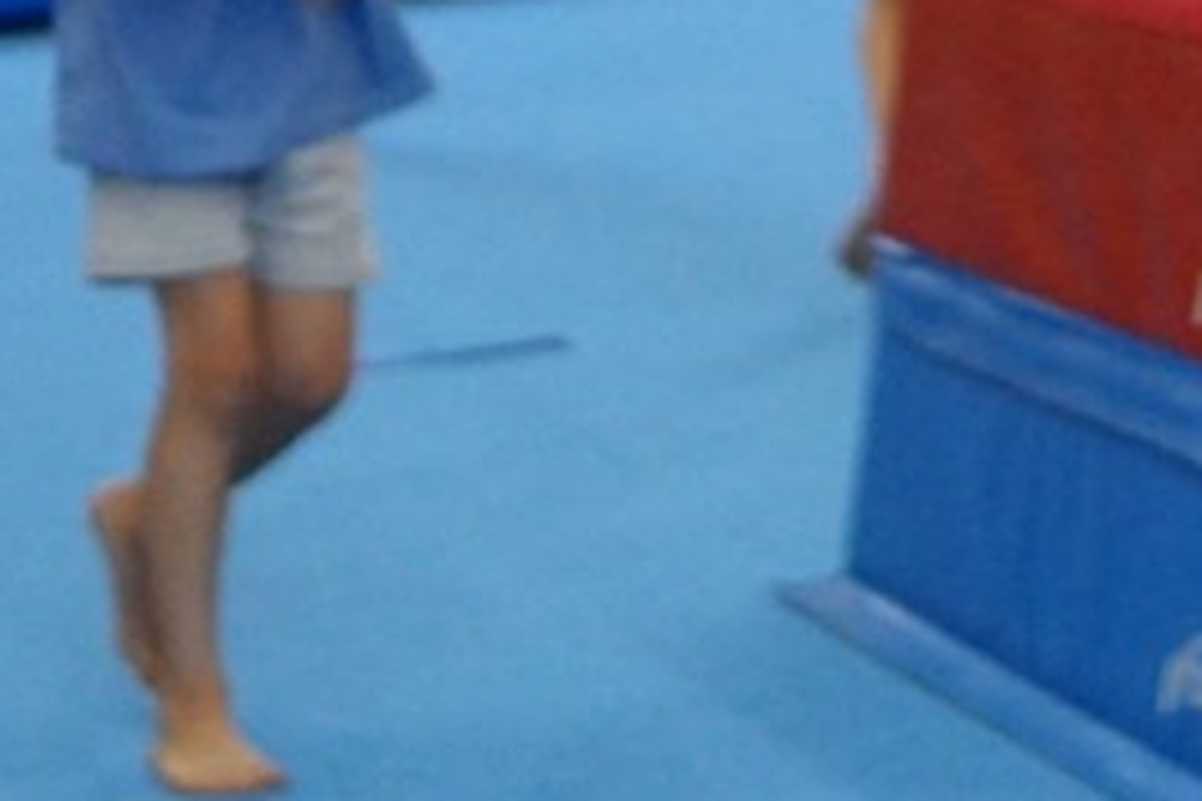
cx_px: 1814
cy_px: -945
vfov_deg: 6.5
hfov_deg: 9.9
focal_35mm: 202
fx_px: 6744
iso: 2000
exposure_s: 1/4000
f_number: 1.4
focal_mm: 30
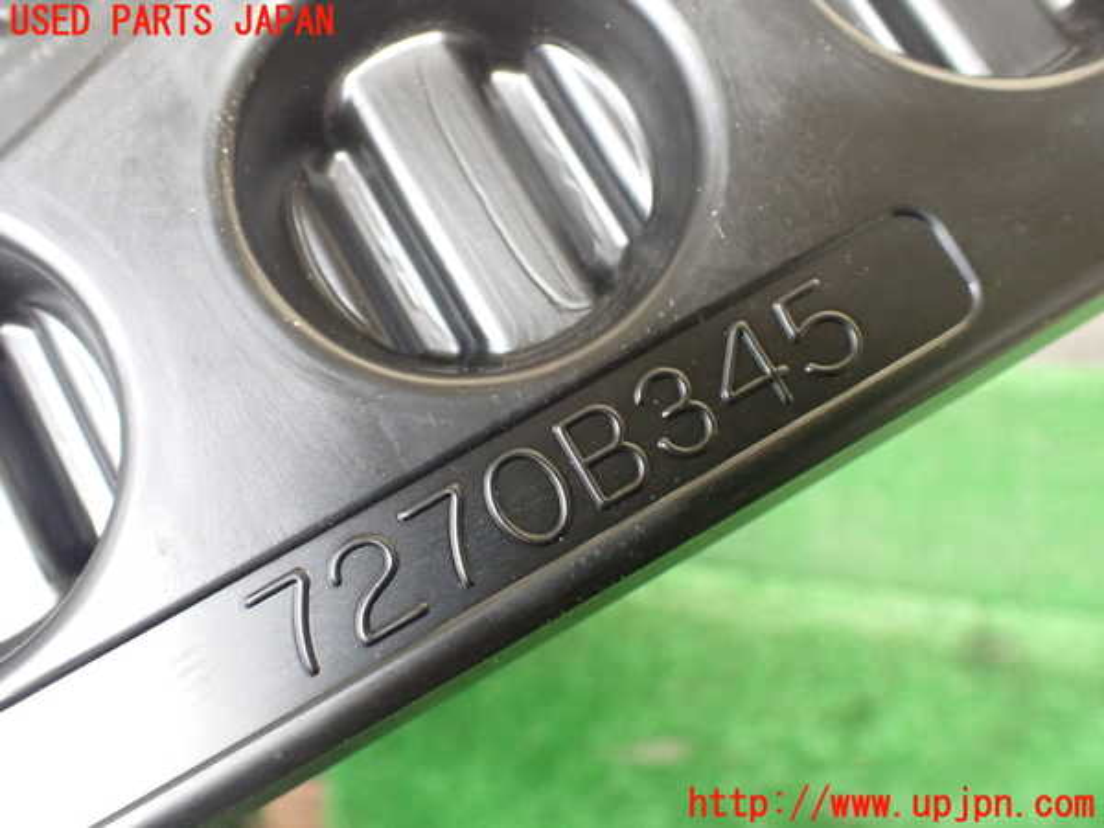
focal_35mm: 30
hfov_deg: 60.0
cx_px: 552
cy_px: 414
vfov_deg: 46.8
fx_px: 957
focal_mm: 5.4
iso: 800
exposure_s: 1/80
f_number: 2.3
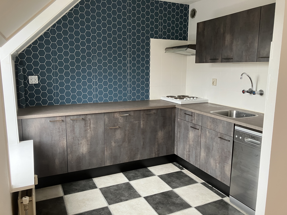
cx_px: 144
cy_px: 108
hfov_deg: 63.4
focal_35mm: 28
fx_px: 232
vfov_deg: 49.7
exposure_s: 1/60
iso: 100
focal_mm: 3.99
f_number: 1.8
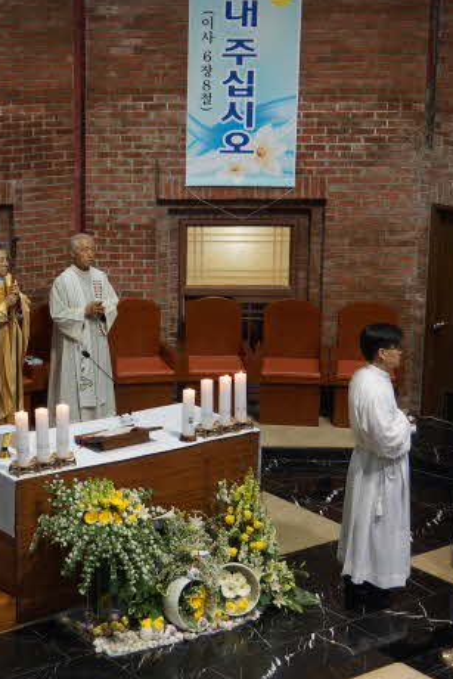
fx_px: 1377
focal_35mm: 73
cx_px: 115
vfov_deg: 27.7
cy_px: 338
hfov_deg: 18.6
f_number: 4.5
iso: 200
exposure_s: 1/15
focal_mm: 32
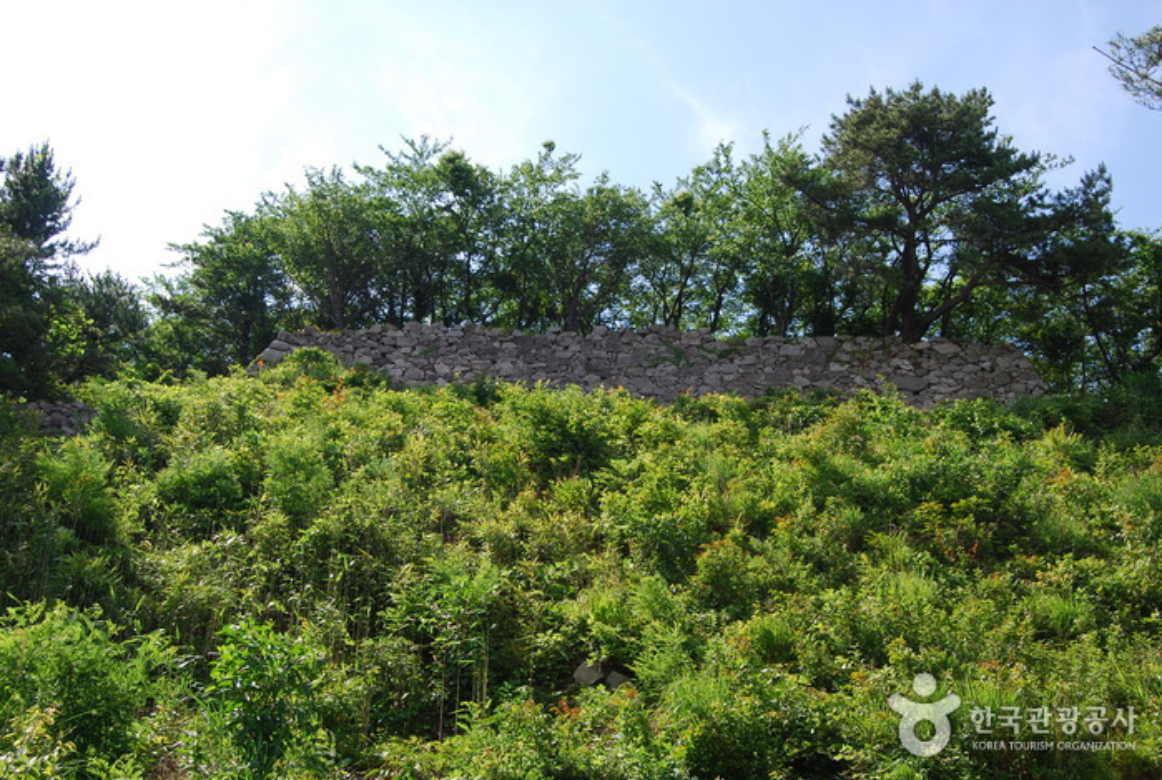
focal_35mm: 39
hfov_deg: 49.5
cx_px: 581
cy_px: 390
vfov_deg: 34.4
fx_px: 1261
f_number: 8
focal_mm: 26
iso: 100
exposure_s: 1/125
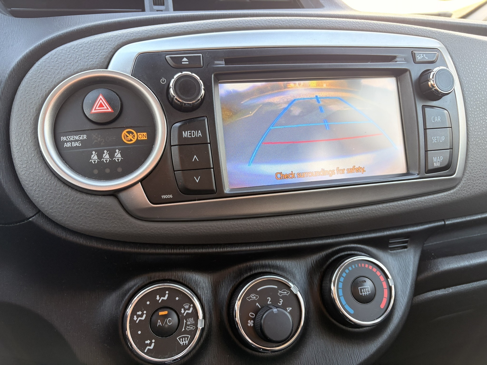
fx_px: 366
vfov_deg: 53.1
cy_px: 182
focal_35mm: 26
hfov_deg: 67.3
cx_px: 244
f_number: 1.6
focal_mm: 5.96
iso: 80
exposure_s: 1/90
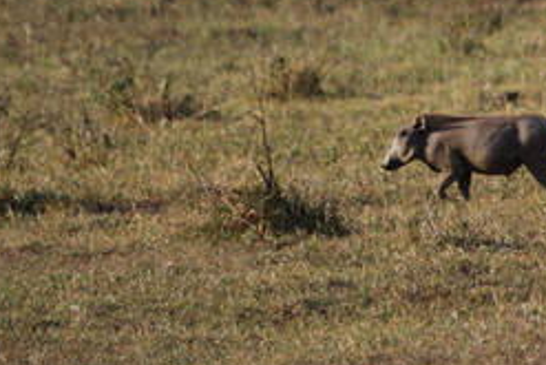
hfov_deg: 1.2
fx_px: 25797
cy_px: 62
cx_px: 747
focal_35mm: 1700
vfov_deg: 0.8
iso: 200
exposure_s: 1/400
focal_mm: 400
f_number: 5.6
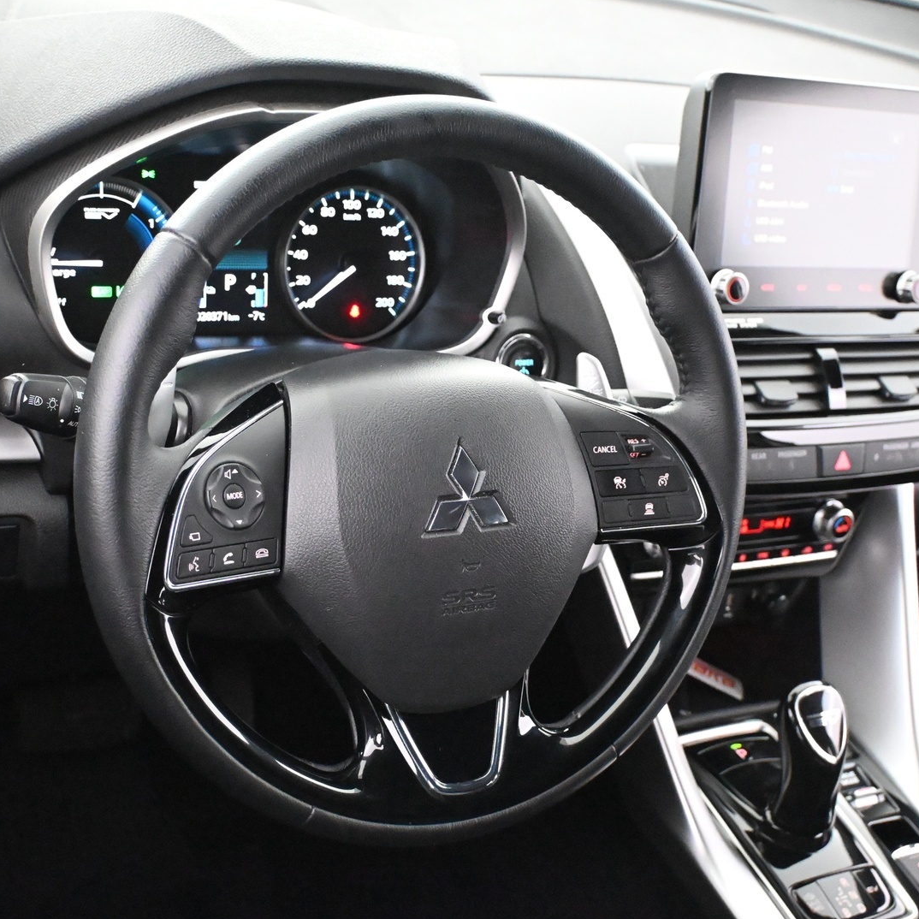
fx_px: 1502
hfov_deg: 34.0
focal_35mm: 50
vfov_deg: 34.0
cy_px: 460
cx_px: 430
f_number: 4.5
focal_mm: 26
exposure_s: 1/50
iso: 12800
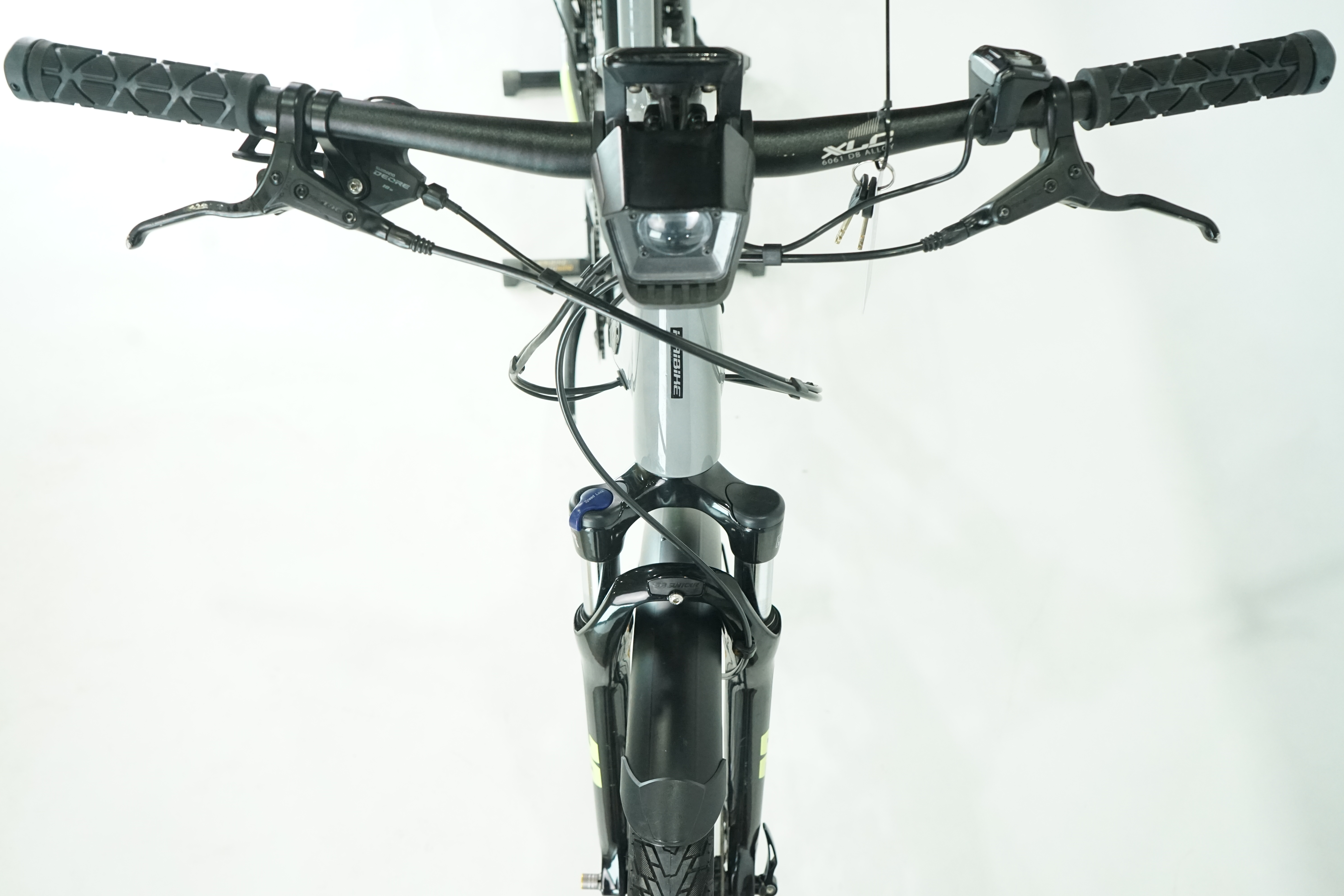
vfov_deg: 41.1
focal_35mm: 32
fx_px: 1195
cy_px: 448
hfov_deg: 58.7
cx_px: 672
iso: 3200
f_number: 5.6
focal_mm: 32
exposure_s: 1/200
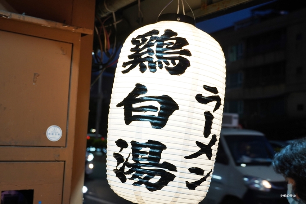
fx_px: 408
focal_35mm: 48
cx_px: 153
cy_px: 102
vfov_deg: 28.1
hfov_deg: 41.1
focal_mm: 32
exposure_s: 1/25
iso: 500
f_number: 4.5
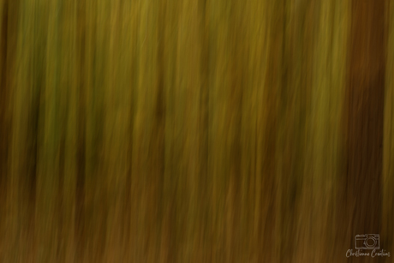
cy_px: 132
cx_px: 197
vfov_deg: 8.7
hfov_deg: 13.1
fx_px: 1719
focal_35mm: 157
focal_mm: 105
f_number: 14
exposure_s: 1/3
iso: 64
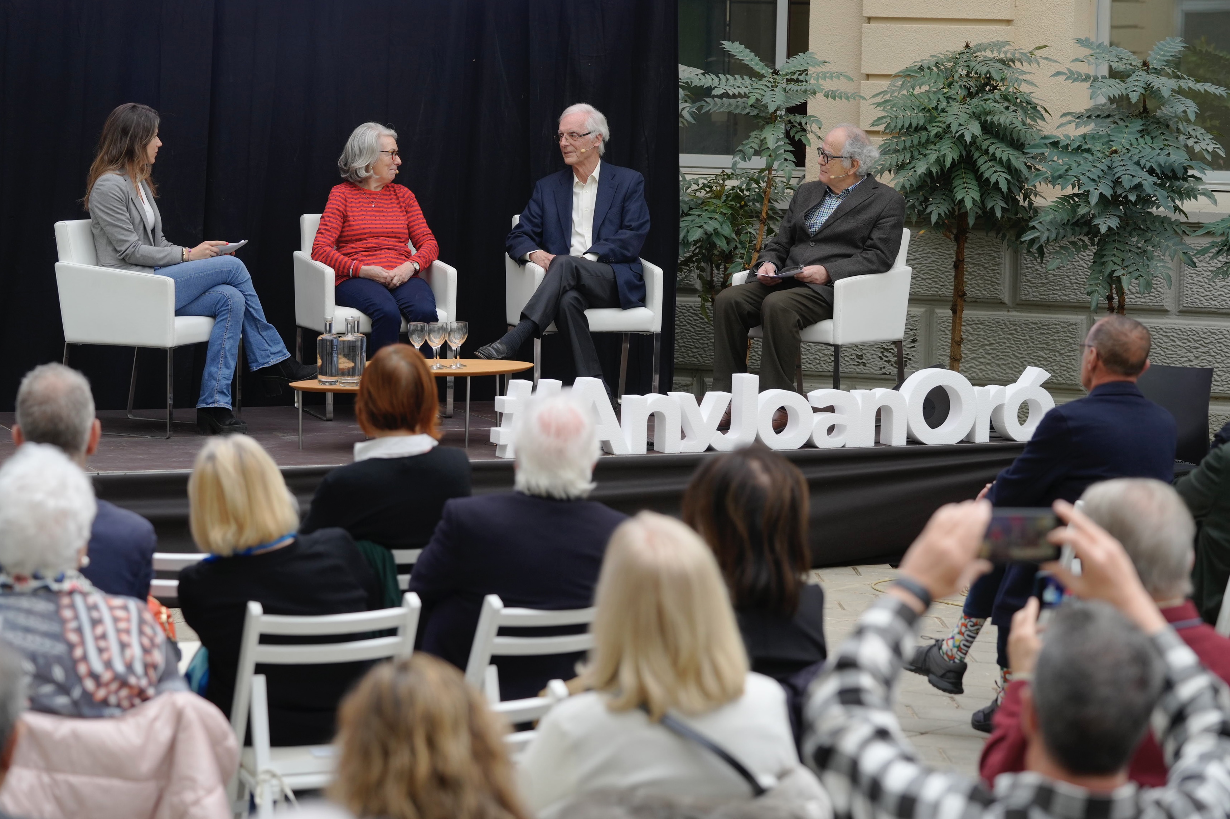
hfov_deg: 22.6
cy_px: 410
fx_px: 3074
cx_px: 615
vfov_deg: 15.2
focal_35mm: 90
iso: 320
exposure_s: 1/200
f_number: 4
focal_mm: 90
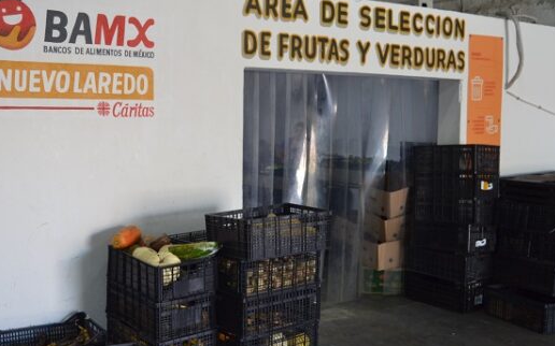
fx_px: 605
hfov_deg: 48.8
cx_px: 208
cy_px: 165
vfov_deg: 32.0
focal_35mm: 40
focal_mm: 18
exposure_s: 1/60
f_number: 4
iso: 400
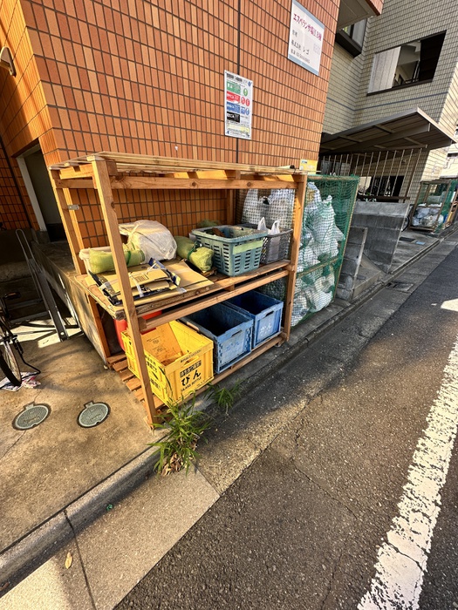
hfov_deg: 85.7
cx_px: 229
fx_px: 247
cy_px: 305
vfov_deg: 102.1
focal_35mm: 14
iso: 40
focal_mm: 2.22
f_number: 2.2
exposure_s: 1/280
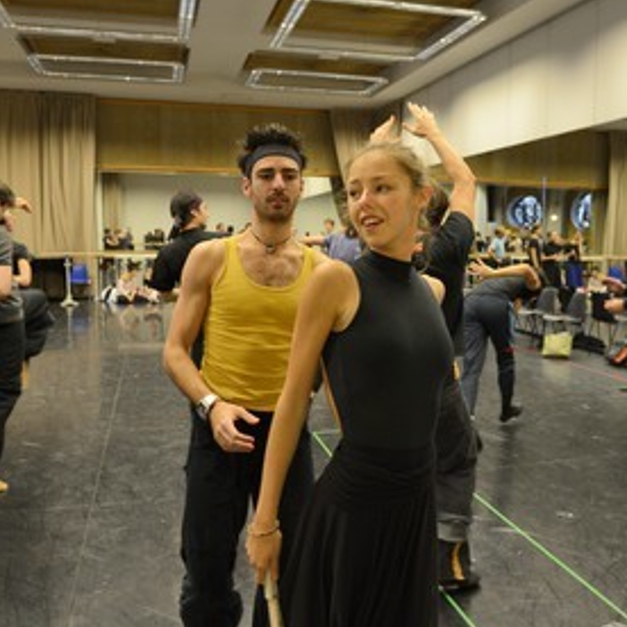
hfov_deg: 52.3
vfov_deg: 52.5
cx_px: 359
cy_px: 314
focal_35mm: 31
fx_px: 635
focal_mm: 24
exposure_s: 1/100
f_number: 4.5
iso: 1600
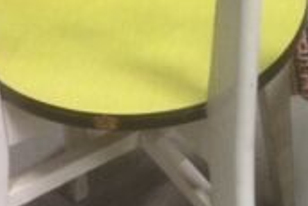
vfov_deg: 12.2
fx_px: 959
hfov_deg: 17.5
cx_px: 351
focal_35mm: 112
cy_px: 81
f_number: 2.2
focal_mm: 4.15
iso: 250
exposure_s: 1/33
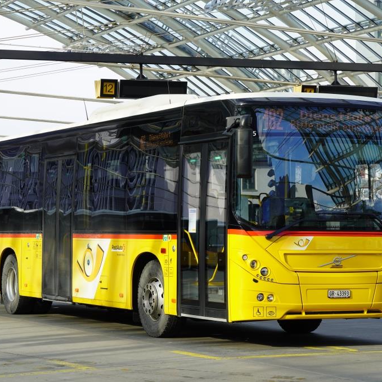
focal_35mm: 110
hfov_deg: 15.9
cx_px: 191
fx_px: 1369
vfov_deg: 15.9
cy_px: 192
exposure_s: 1/125
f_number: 6.3
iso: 100
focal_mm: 57
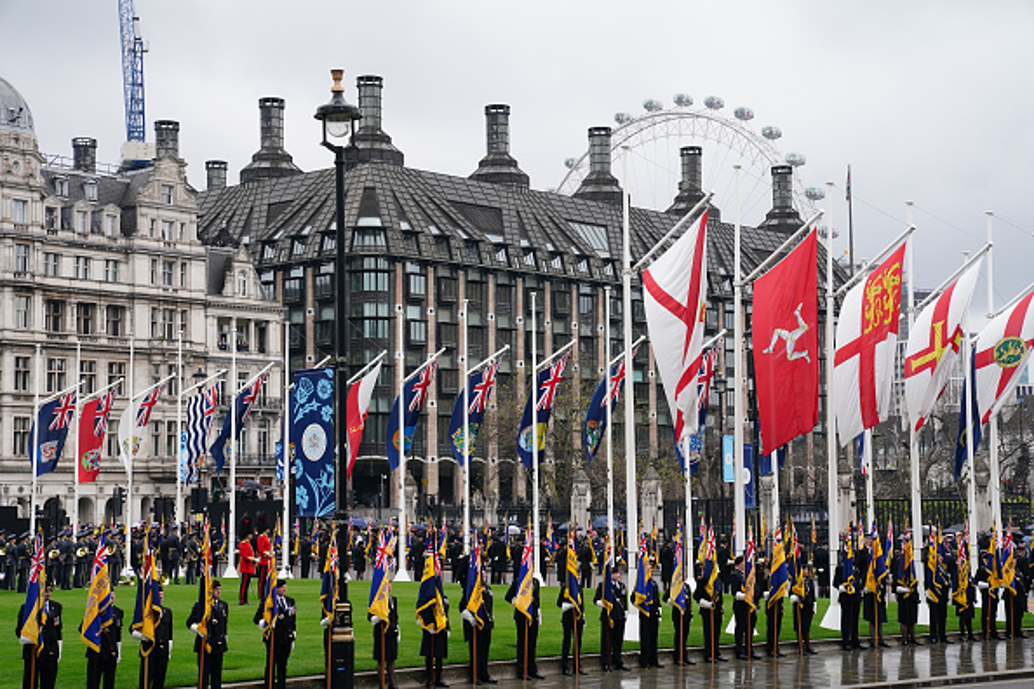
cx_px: 517
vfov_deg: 19.5
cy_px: 344
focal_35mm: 70
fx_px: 2010
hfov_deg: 28.8
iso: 800
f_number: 8
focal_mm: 70
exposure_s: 1/640
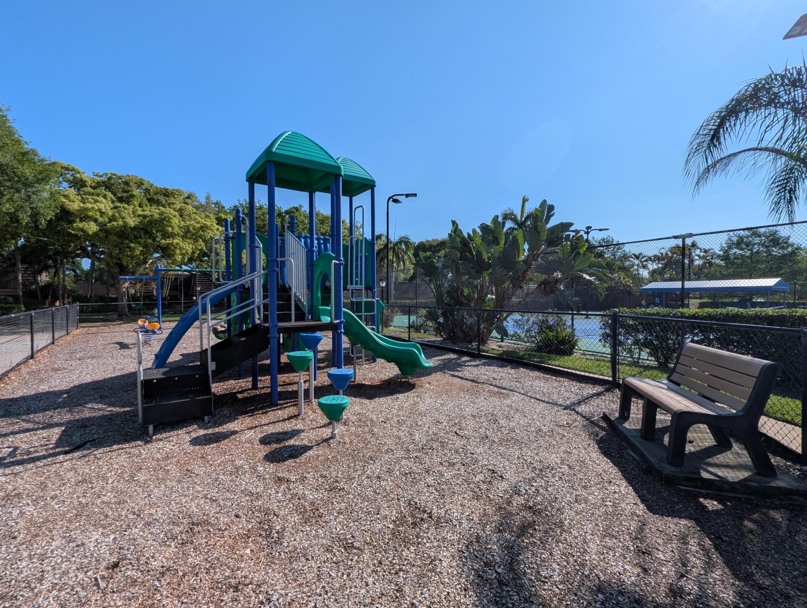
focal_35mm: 14
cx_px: 388
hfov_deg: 101.9
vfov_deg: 85.8
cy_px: 307
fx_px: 327
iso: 45
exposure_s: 1/3268
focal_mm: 1.95
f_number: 2.2
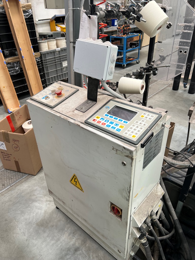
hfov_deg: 53.1
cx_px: 98
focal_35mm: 26
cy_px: 130
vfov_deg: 67.3
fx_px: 195
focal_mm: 5.7
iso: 64
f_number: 1.5
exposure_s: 1/100
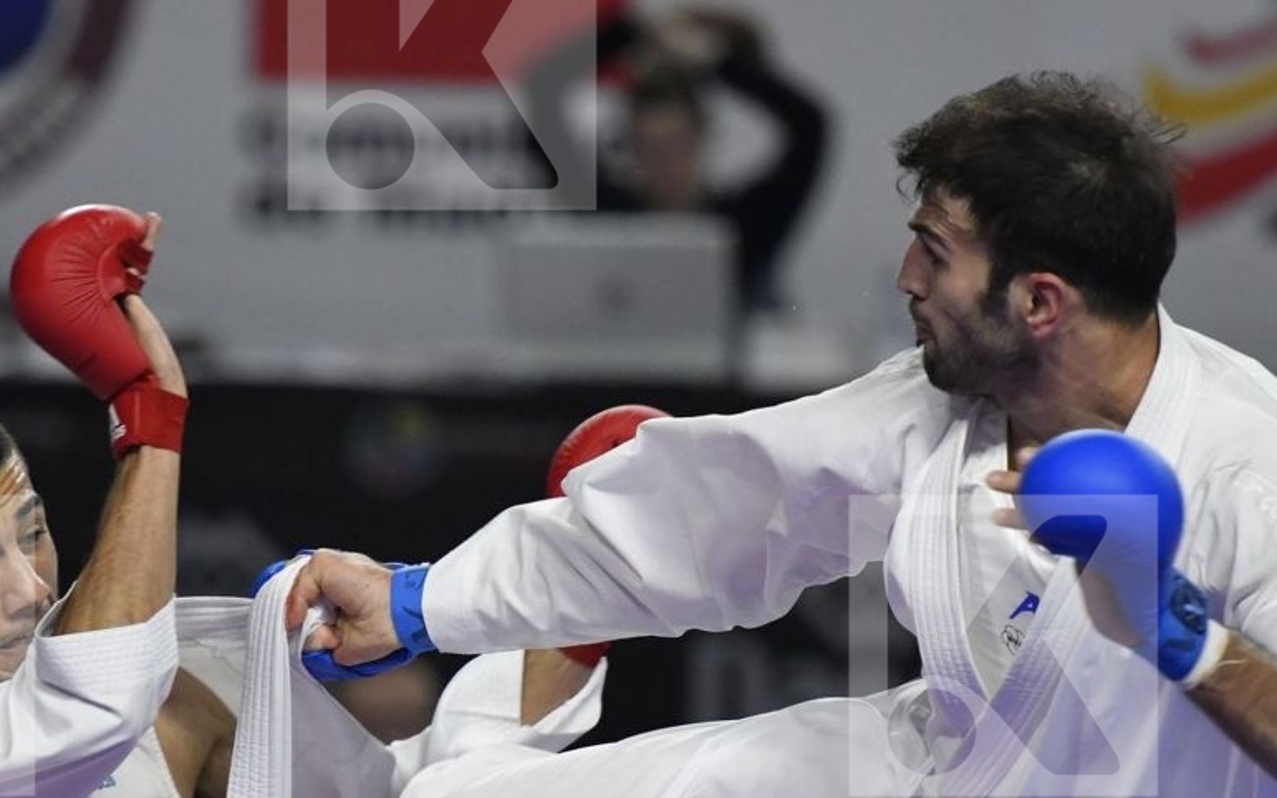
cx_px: 442
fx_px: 23180
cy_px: 646
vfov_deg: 2.0
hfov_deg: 3.2
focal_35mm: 666
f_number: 4
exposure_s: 1/1000
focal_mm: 280
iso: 2000
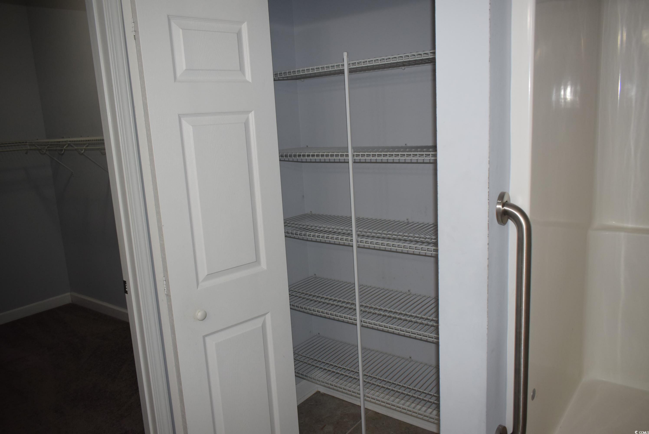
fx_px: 487
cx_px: 324
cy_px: 217
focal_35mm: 27
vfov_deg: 48.0
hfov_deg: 67.3
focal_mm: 18
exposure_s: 1/80
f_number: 4.5
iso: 800
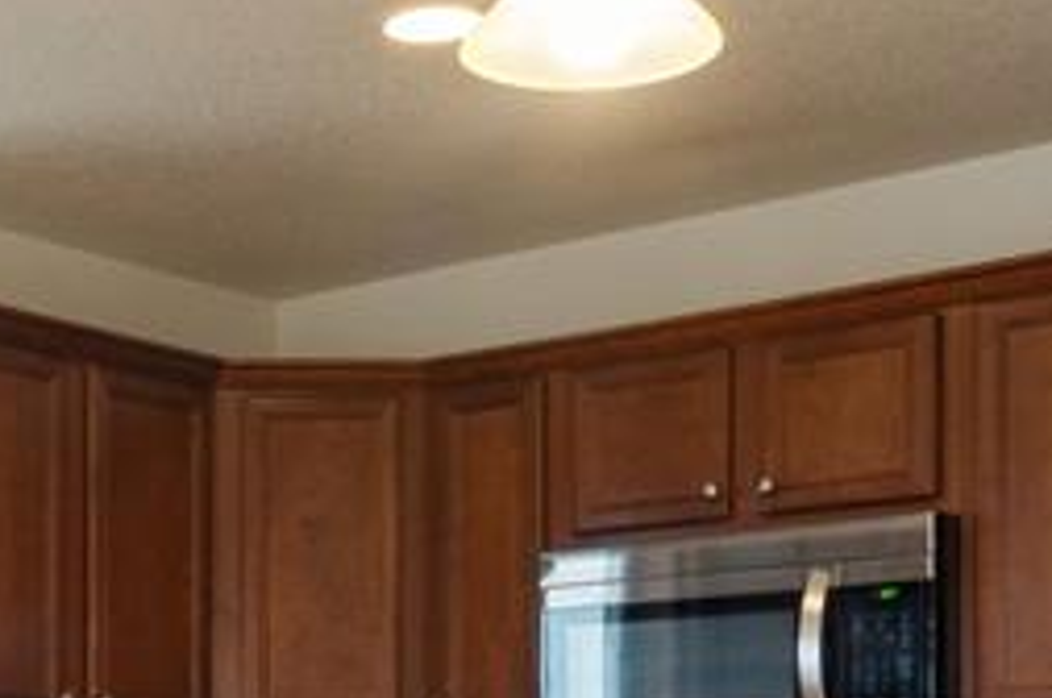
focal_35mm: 81
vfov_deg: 16.2
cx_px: -116
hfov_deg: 23.5
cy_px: 825
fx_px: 2364
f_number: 10
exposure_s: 1/5
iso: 400
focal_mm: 16
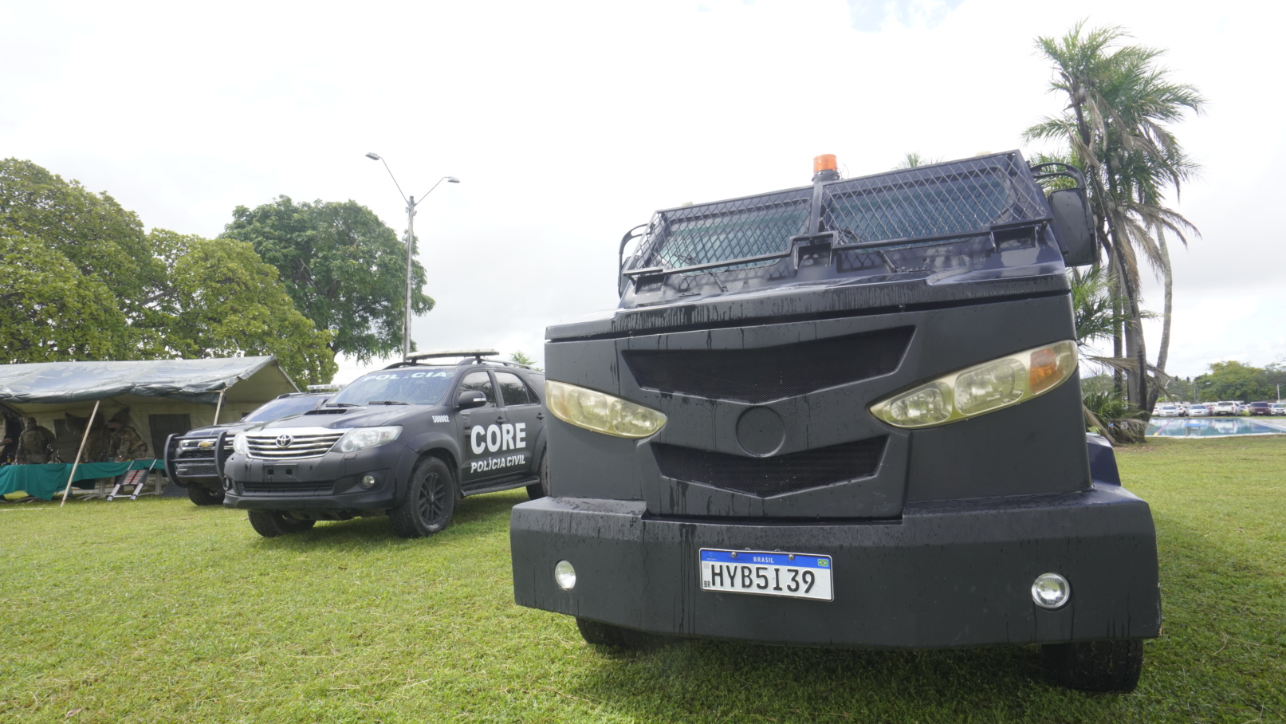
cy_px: 379
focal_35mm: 21
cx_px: 643
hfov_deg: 83.8
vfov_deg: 53.6
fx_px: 716
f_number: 14
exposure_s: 1/160
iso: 1000
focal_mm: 20
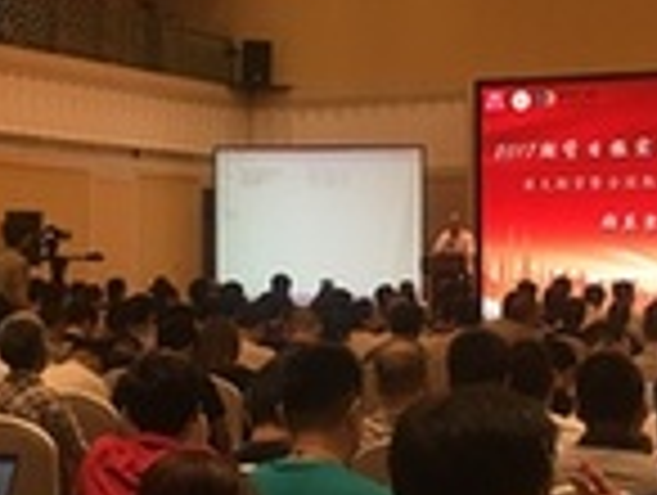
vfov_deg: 17.2
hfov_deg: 22.7
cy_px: 202
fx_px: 1635
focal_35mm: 86
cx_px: 342
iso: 64
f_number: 2.2
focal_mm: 4.15
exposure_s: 1/33
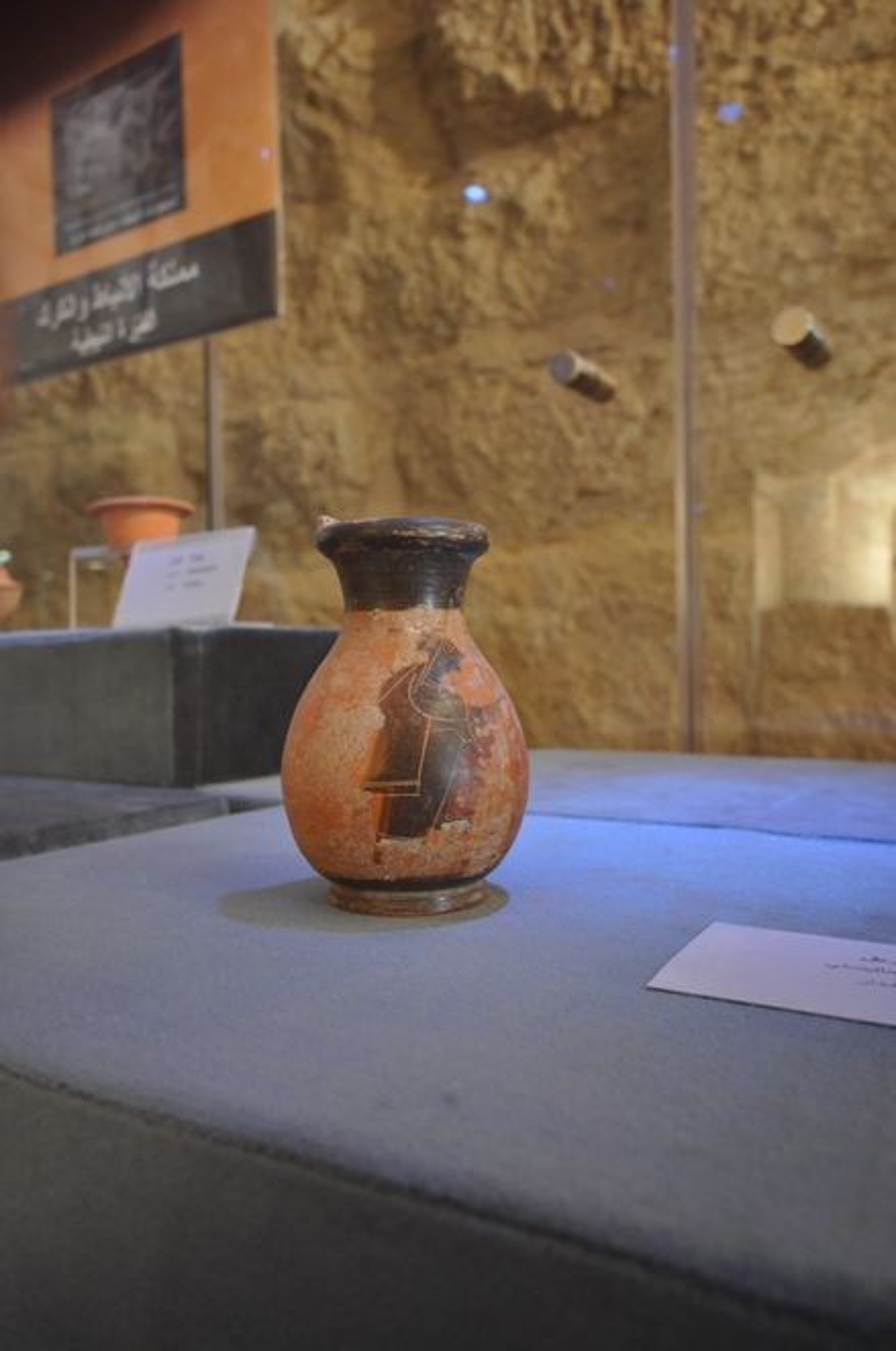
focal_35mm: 27
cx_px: 448
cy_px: 676
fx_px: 1012
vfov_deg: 67.5
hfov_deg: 47.8
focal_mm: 18
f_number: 5.3
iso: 1000
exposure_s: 1/1.6
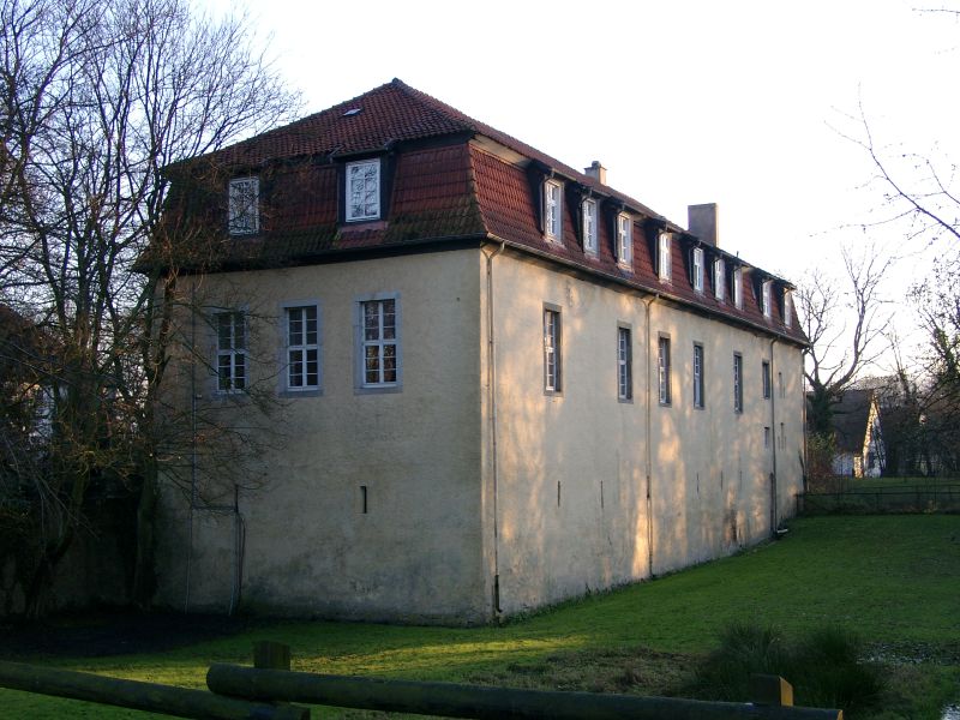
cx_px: 480
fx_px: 1387
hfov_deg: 38.2
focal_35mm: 50
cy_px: 360
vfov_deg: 29.1
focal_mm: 10.4
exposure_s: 1/112
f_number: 2.8
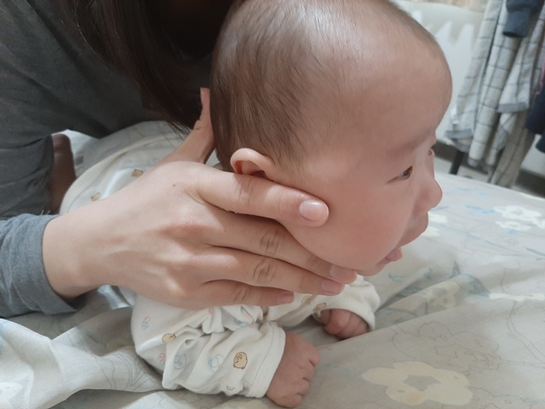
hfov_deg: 67.3
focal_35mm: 26
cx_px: 272
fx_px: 409
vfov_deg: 53.1
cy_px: 204
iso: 200
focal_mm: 3.93
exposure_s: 1/24
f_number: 1.7
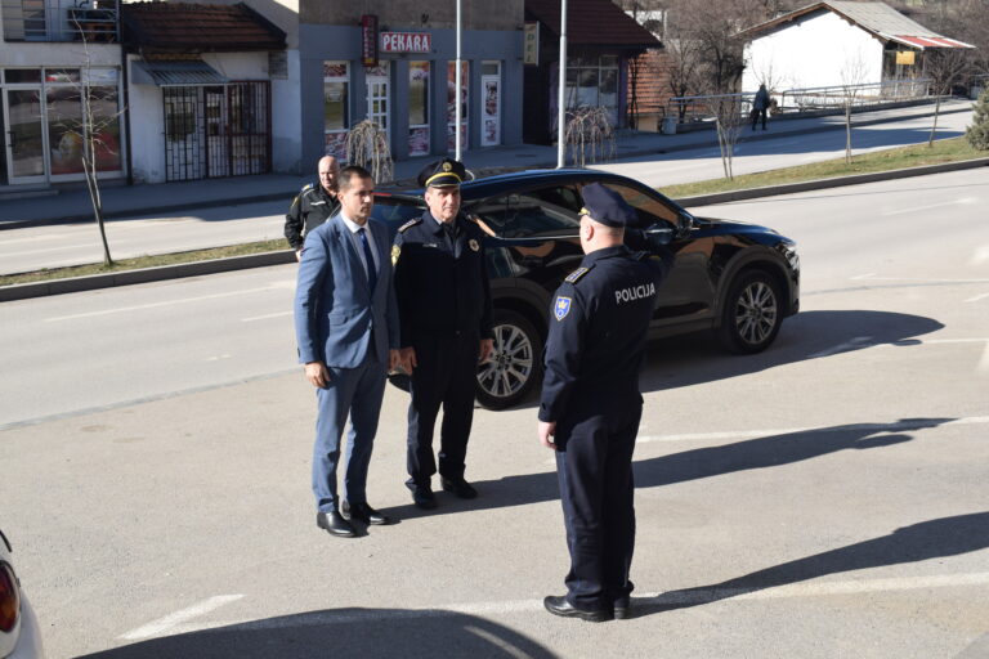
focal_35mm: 45
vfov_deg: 29.9
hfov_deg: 43.6
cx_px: 494
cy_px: 330
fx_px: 1236
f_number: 9
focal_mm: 30
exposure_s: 1/200
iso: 100
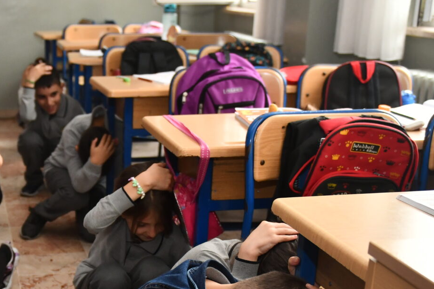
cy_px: 297
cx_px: 66
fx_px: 808
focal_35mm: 67
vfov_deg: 19.6
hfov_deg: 29.2
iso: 800
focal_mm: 24
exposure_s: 1/250
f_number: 2.8
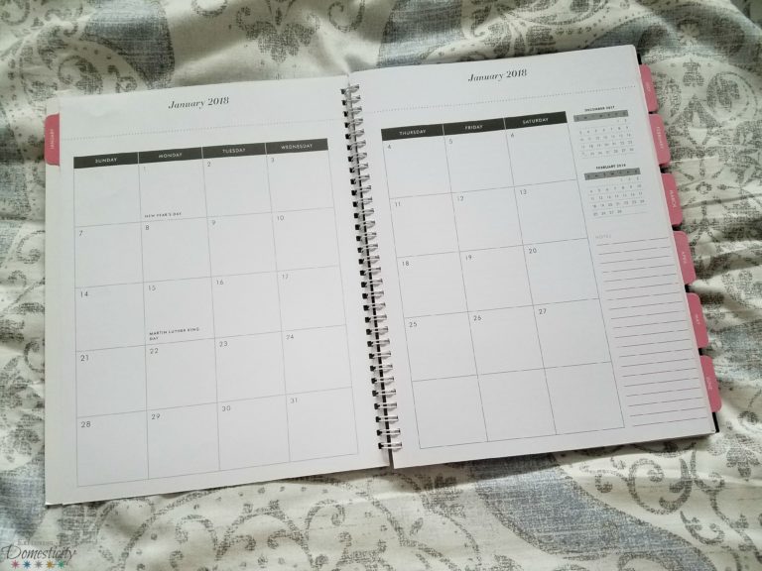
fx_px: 572
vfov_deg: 53.1
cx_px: 381
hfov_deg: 67.3
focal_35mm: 26
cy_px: 286
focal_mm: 4.2
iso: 200
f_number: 1.7
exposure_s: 1/16
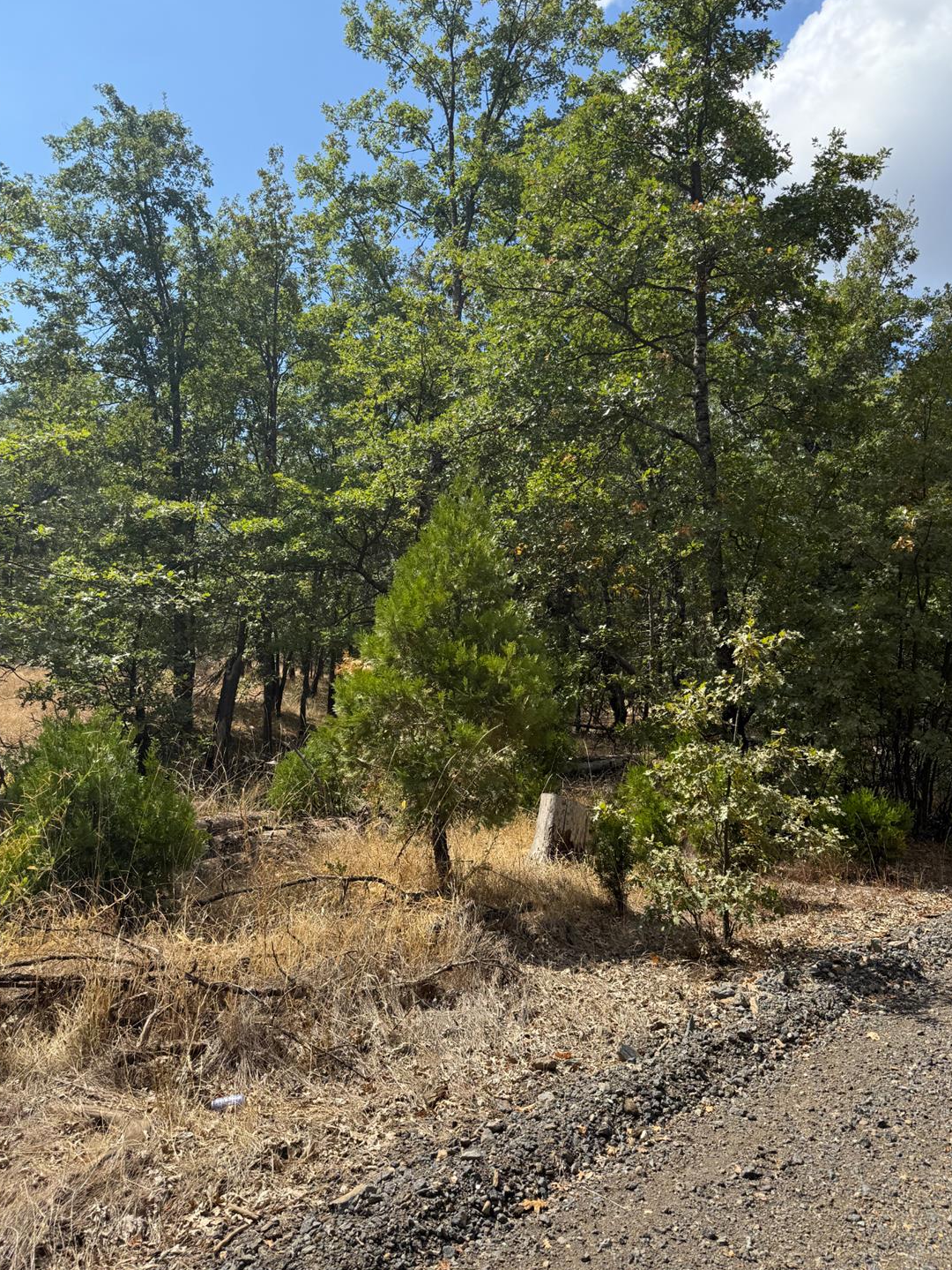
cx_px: 483
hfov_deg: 54.9
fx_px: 916
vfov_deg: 69.4
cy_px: 644
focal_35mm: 25
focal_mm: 6.76
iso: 80
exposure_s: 1/2703
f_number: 1.78
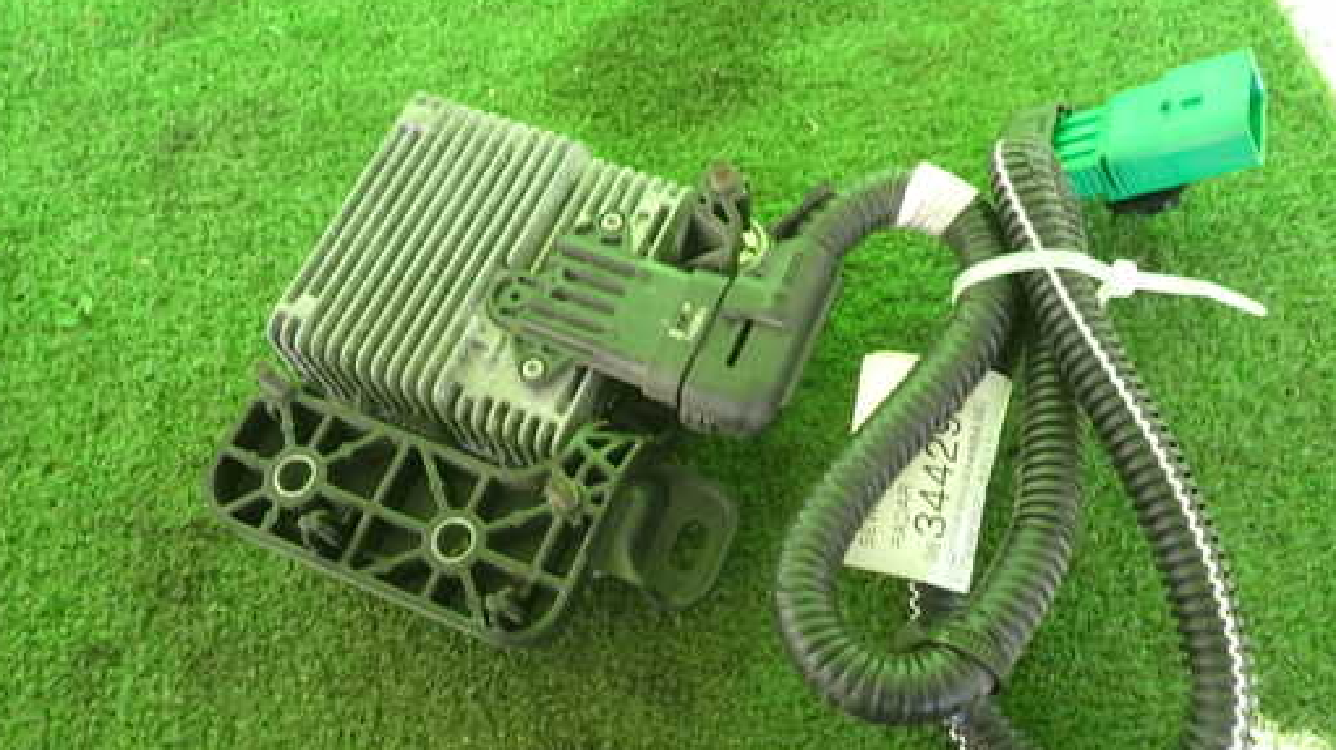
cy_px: 384
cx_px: 709
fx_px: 1133
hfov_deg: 61.0
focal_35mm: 32
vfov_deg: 36.6
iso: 100
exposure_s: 1/60
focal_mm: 4.5
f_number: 2
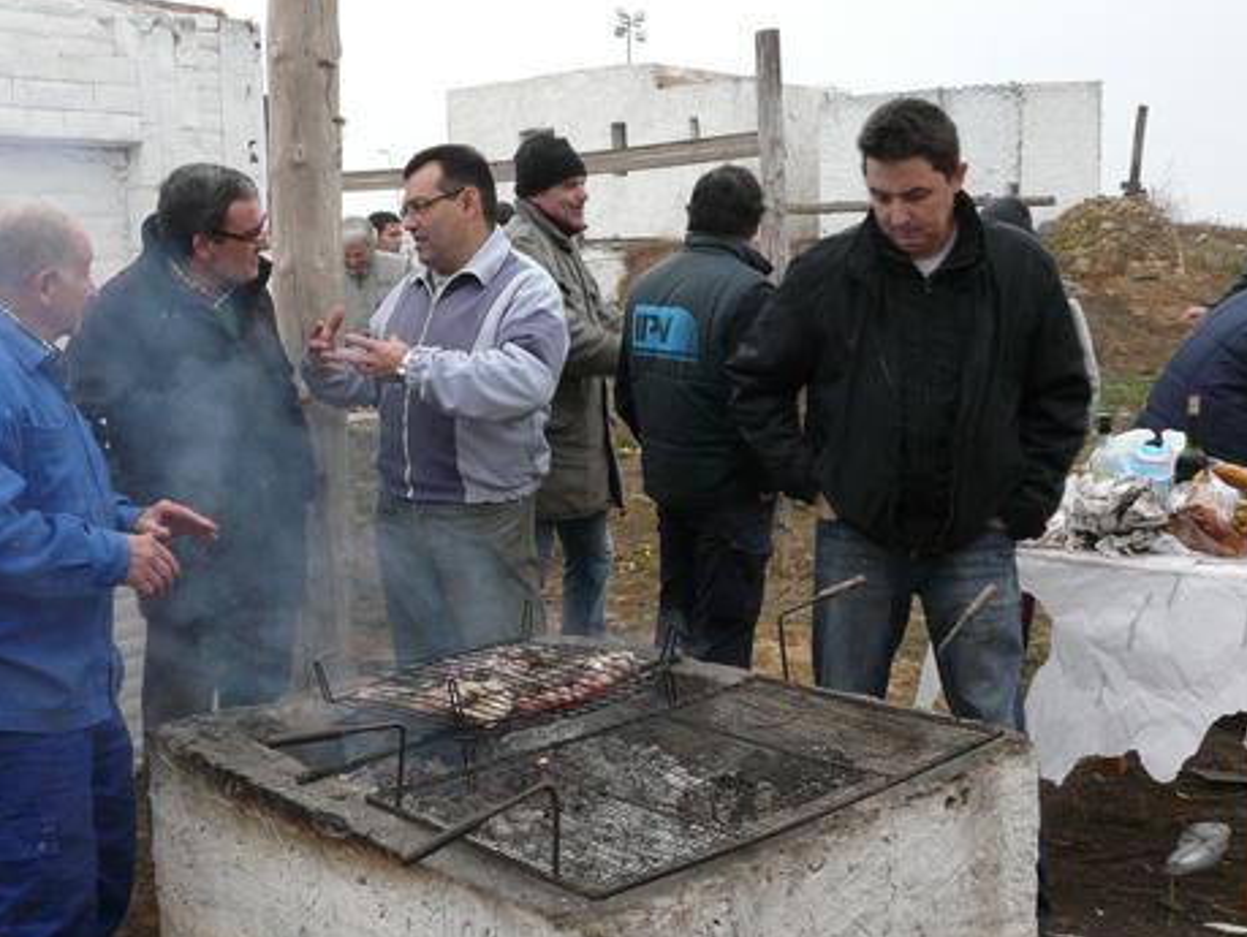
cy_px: 492
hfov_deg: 47.6
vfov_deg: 36.9
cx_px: 519
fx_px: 1406
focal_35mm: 39
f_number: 2.8
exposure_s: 1/80
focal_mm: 4.6
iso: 200
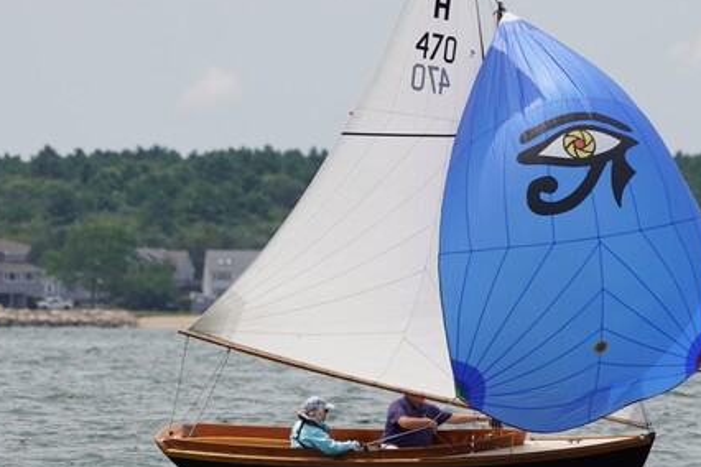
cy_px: 85
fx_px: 15089
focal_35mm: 775
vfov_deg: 1.8
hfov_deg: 2.7
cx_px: 453
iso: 160
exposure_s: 1/1250
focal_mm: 275
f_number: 5.6
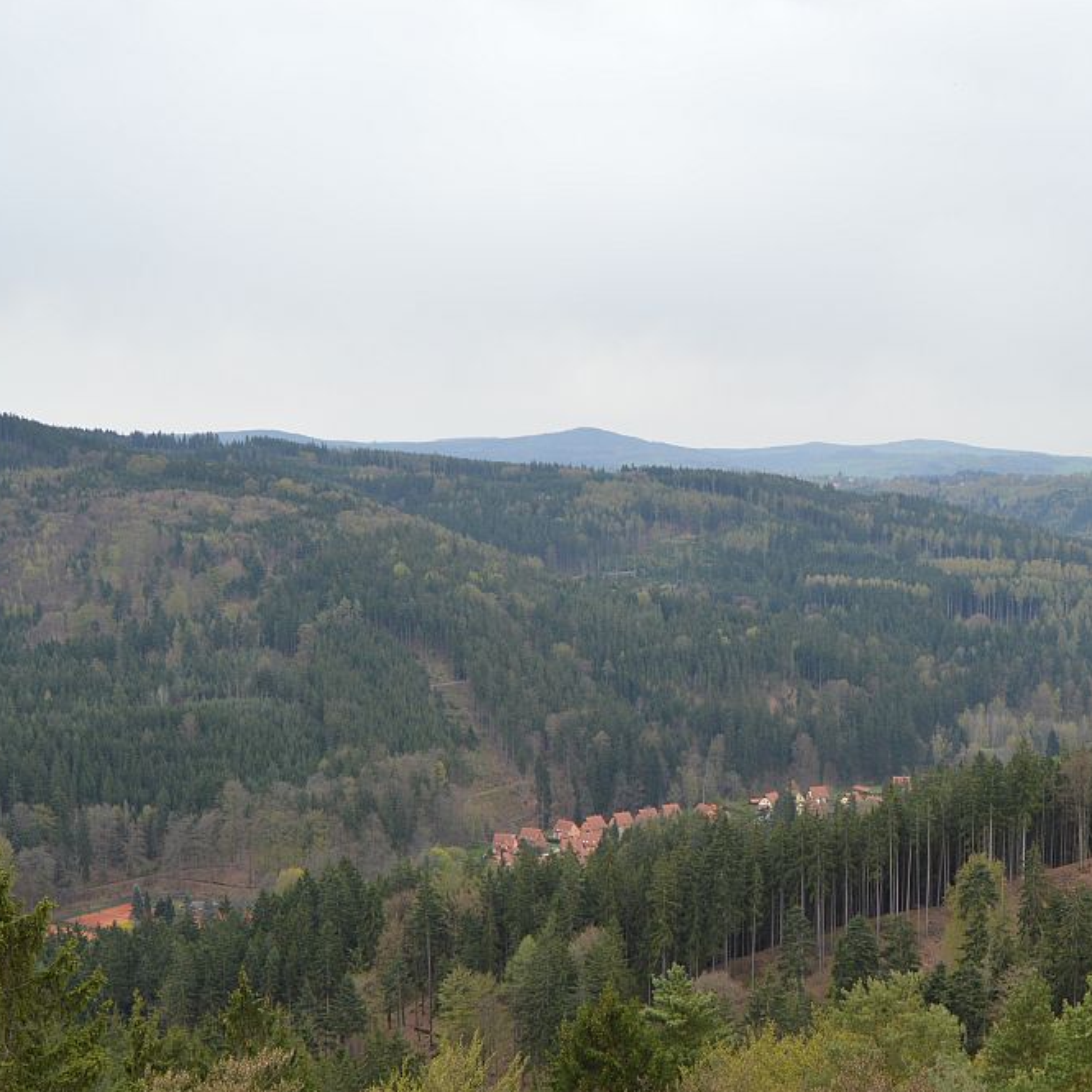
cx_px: 844
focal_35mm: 45
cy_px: 701
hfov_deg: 36.5
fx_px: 1606
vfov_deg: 37.3
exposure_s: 1/250
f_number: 8
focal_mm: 18
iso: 200
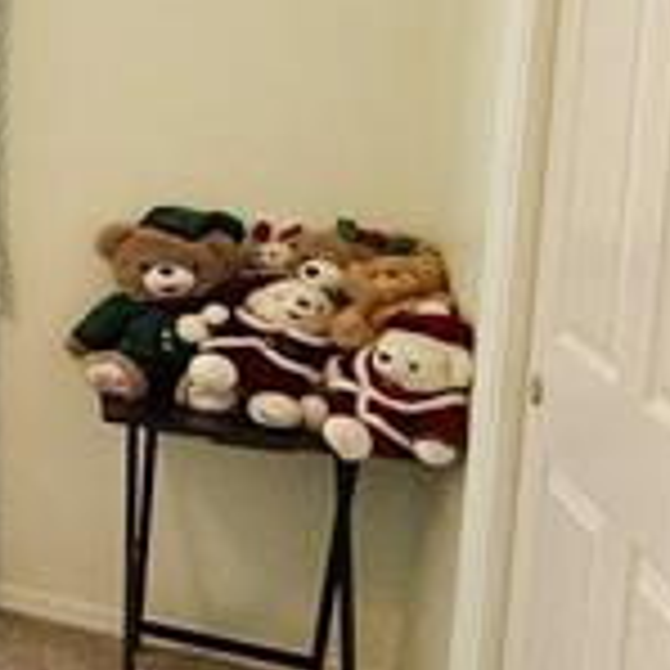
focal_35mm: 53
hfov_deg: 18.0
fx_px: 1161
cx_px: -742
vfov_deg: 31.6
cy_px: 171
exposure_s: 1/120
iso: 160
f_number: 2.2
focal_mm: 2.22
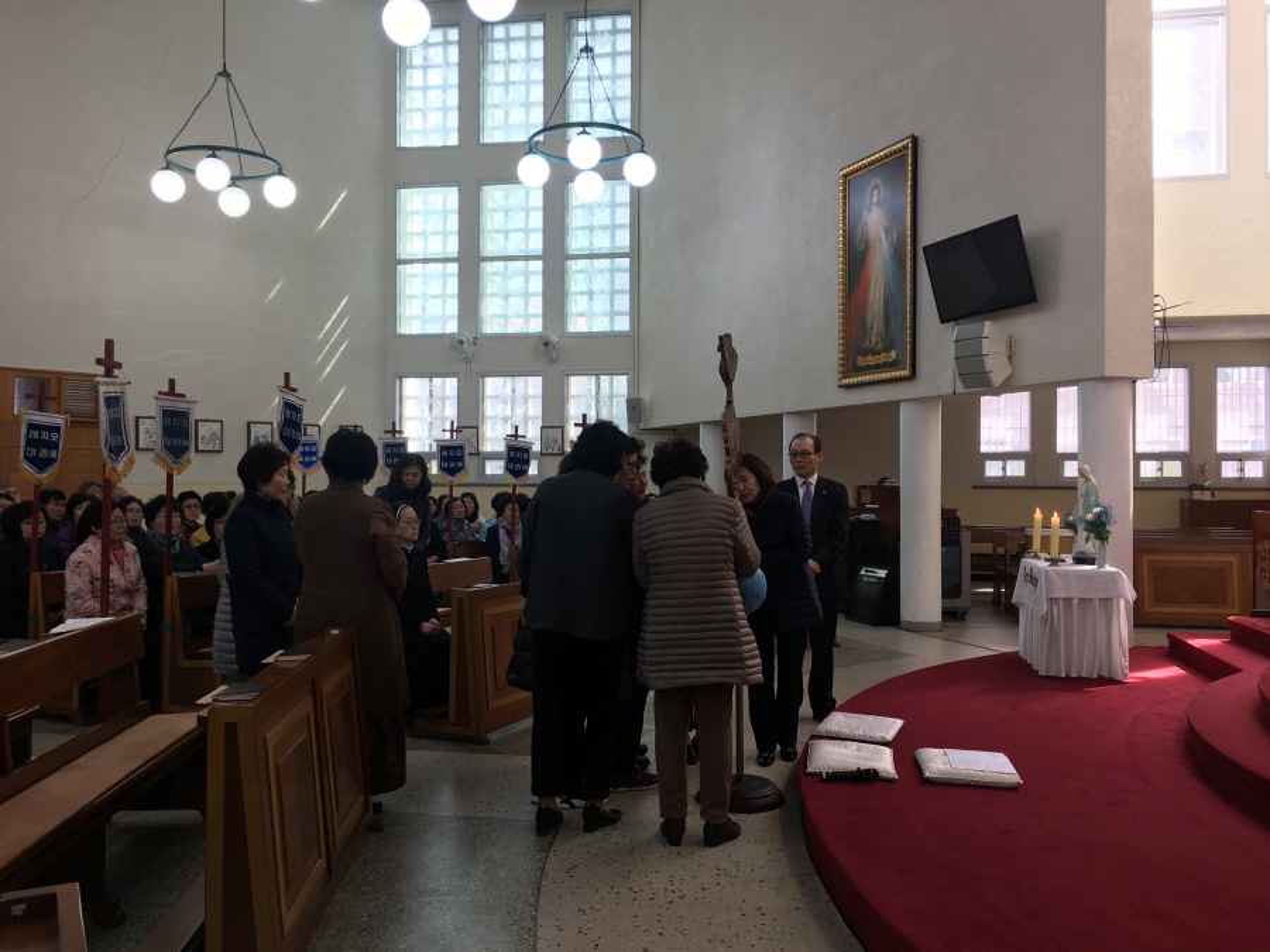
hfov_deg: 61.7
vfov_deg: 48.2
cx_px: 635
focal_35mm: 29
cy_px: 476
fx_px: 1064
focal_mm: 4.15
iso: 25
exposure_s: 1/40
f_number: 2.2
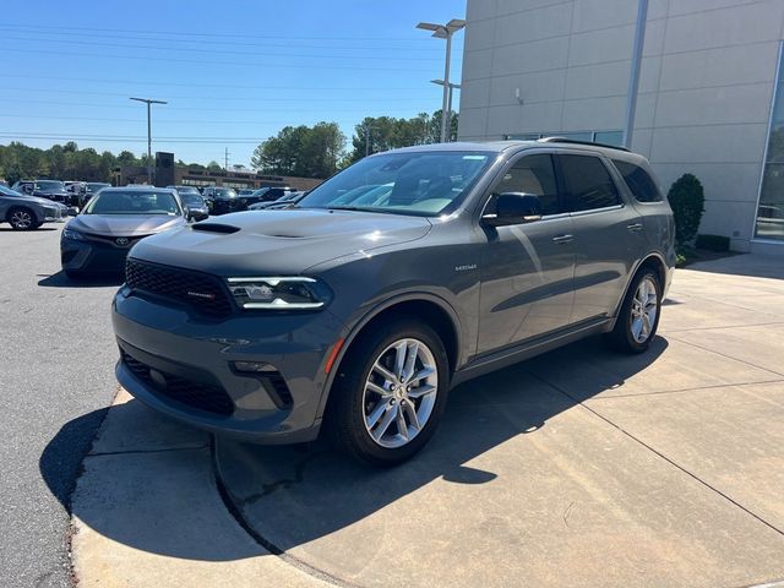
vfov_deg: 53.1
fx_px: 589
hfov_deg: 67.3
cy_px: 294
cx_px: 392
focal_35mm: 26
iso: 50
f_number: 1.5
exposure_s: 1/3356
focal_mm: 5.7
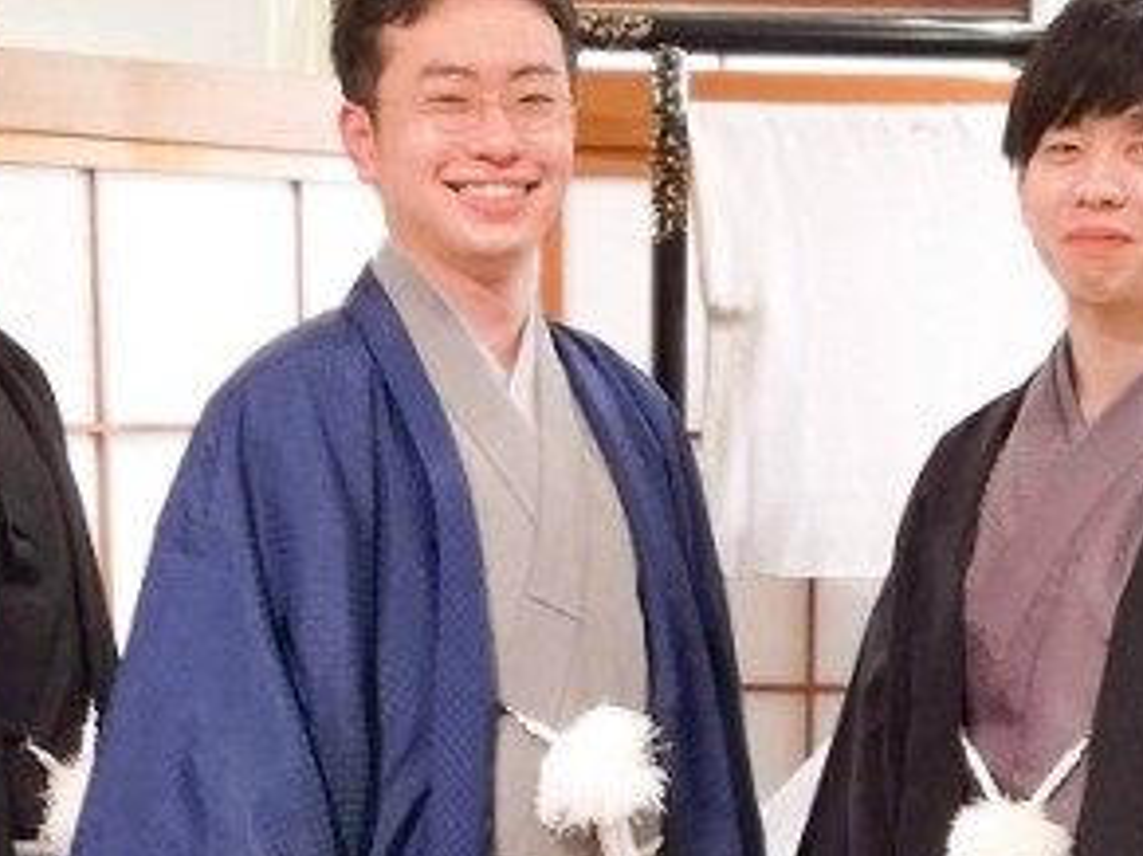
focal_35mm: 95
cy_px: 938
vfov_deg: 15.2
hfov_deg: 20.6
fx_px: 3136
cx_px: 758
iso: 100
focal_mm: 3.79
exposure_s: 1/35
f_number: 2
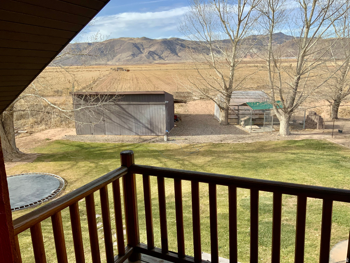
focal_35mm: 29
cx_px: 175
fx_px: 293
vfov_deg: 48.2
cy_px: 132
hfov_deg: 61.7
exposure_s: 1/1015
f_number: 1.8
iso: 16
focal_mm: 3
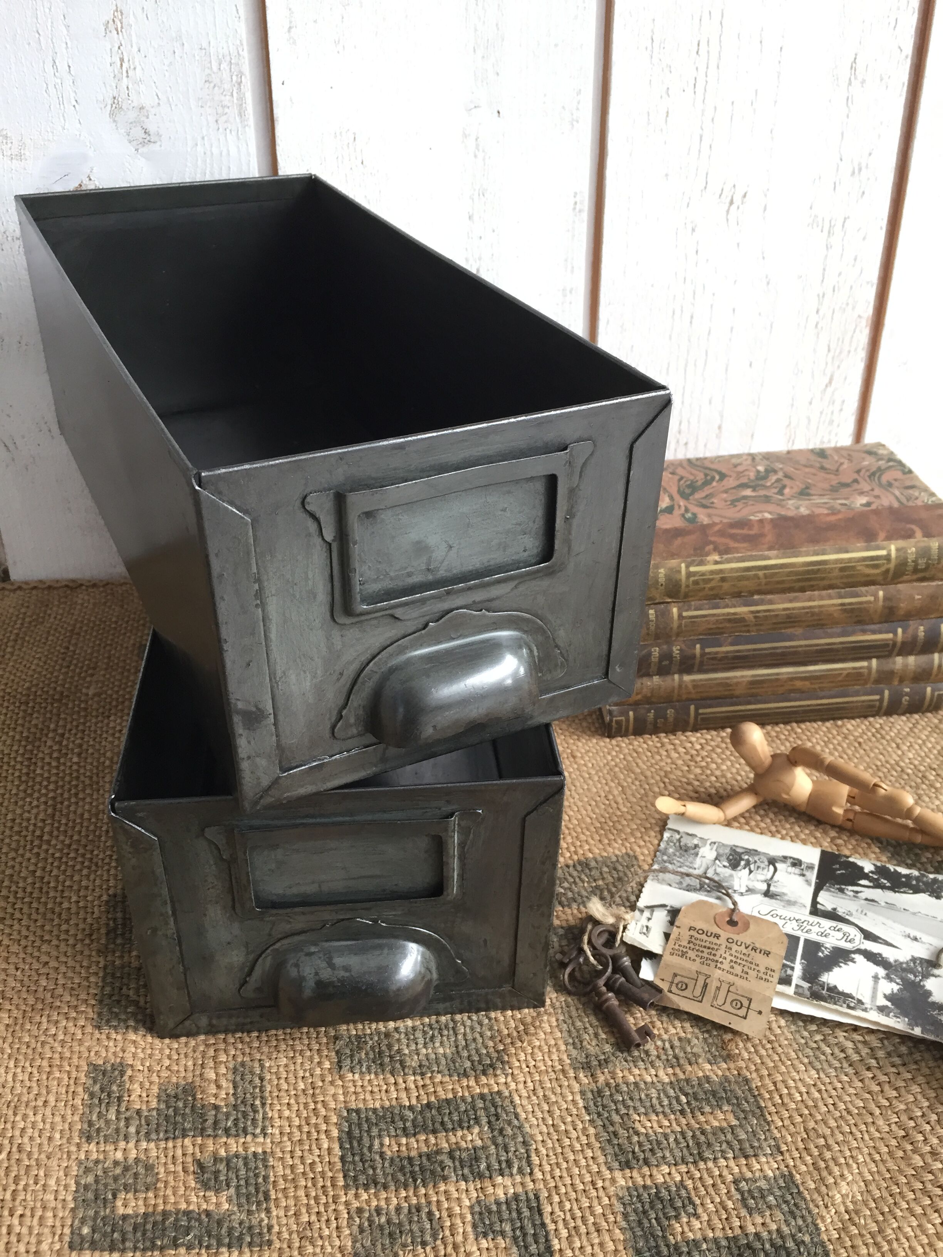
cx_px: 472
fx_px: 1053
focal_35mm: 29
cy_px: 628
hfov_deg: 48.2
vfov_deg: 61.7
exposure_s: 1/33
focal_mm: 4.15
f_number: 2.2
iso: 100
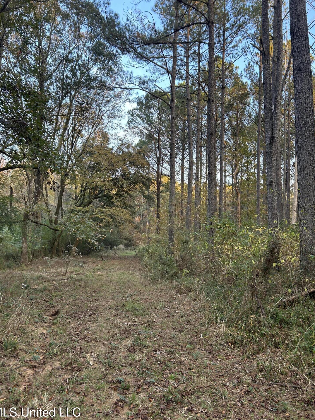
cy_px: 214
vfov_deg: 65.3
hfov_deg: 51.3
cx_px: 155
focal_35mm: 27
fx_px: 328
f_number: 1.5
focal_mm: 5.7
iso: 64
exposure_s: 1/139
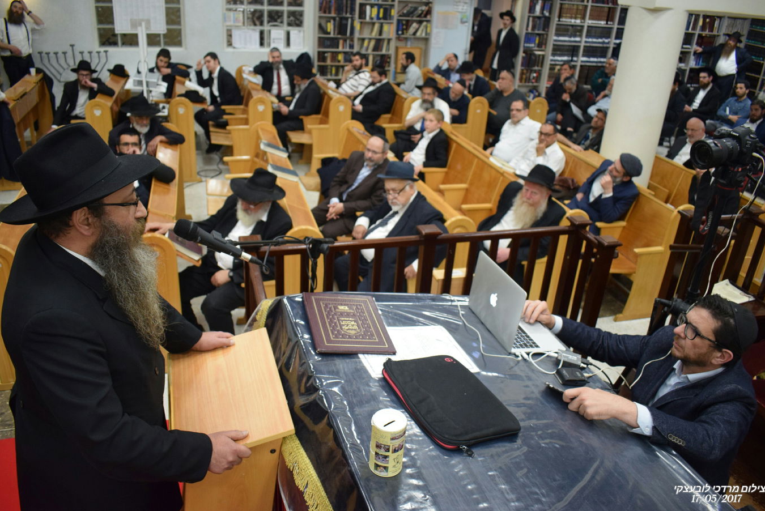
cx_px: 378
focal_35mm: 28
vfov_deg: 46.5
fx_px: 595
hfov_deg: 65.4
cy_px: 247
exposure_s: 1/60
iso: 1400
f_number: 3.5
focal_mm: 18
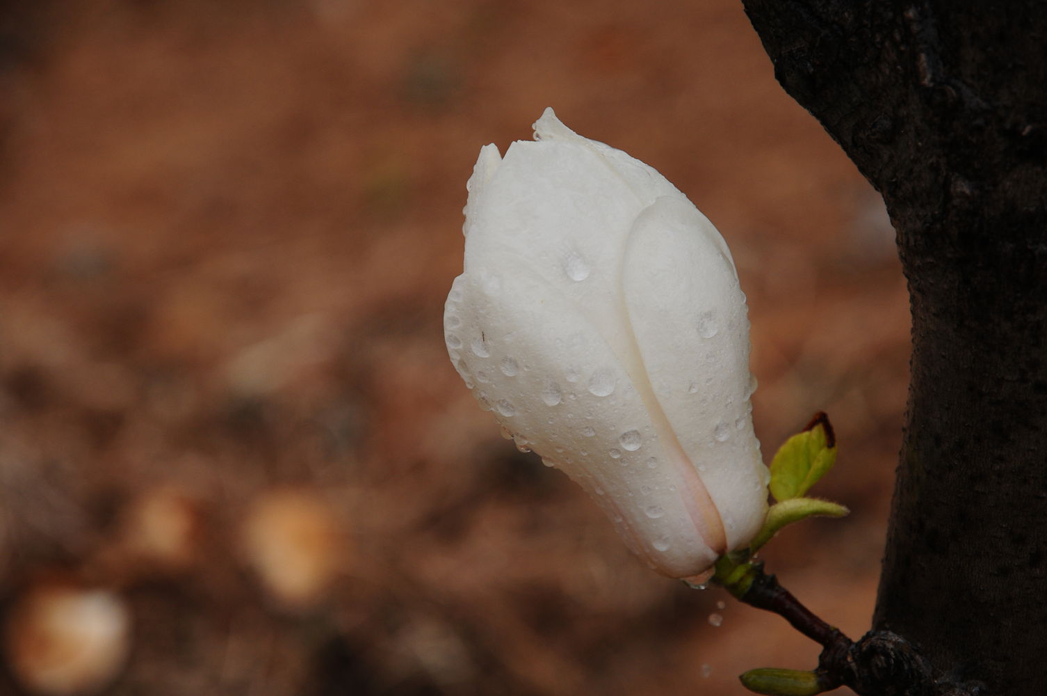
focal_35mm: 128
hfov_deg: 16.1
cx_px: 524
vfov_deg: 10.7
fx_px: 3703
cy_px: 348
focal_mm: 85
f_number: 5.6
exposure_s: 1/500
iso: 200
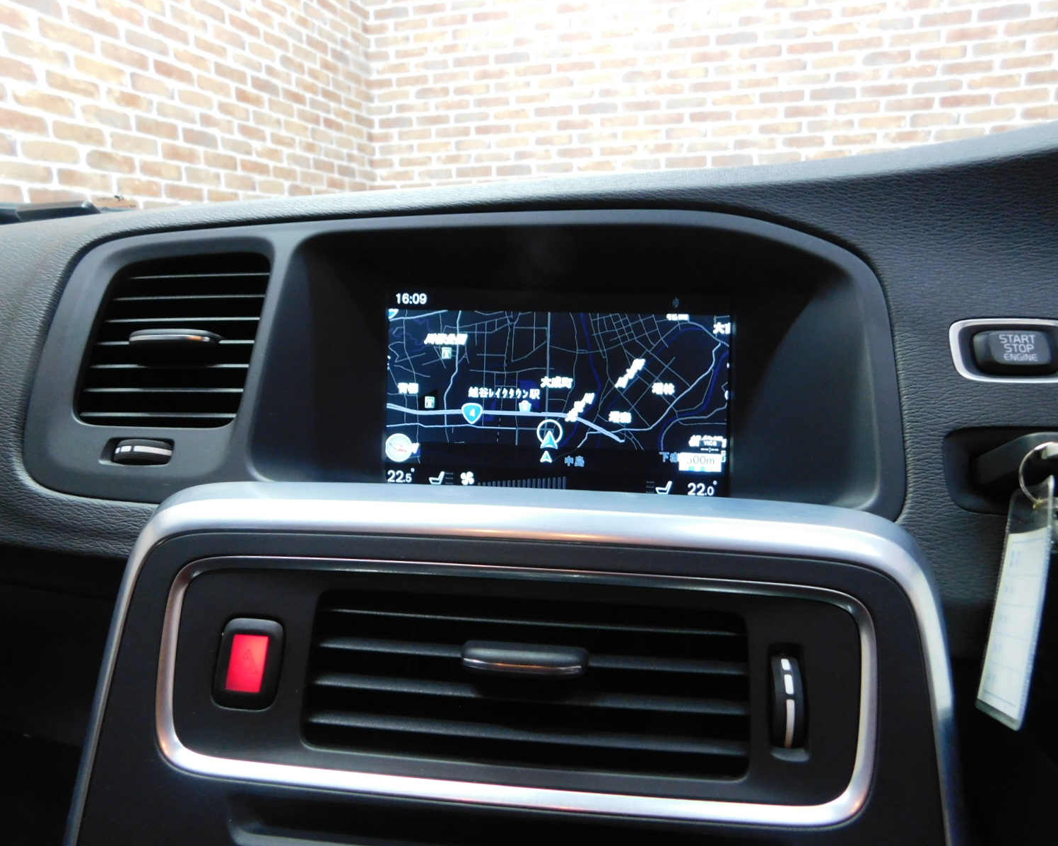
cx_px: 527
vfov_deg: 58.8
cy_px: 423
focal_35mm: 24
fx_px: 751
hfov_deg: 70.3
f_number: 3
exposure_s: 1/15
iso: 400
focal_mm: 4
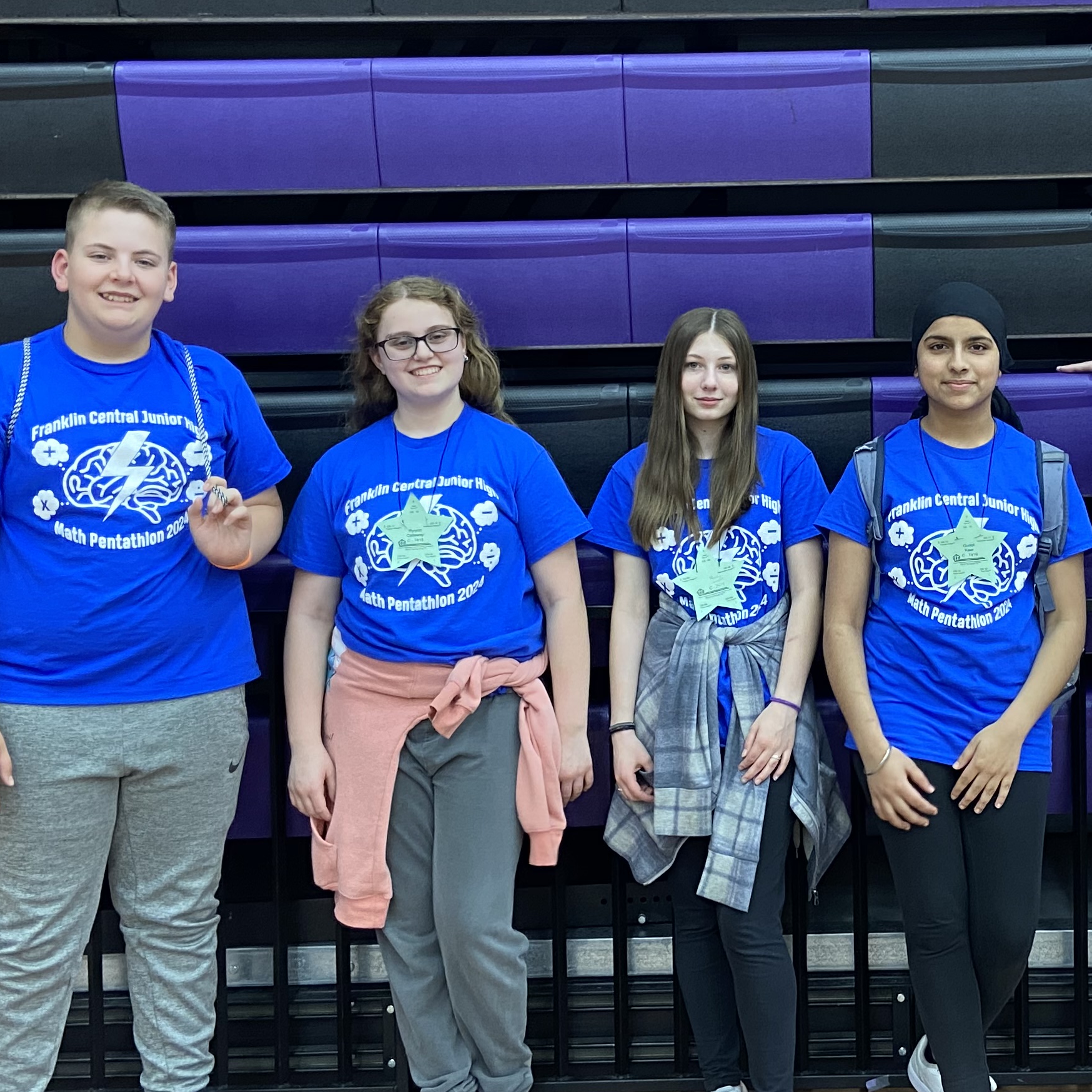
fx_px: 1892
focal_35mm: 53
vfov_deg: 32.1
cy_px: 460
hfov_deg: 31.6
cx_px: 828
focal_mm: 4.25
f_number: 1.8
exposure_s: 1/60
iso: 160
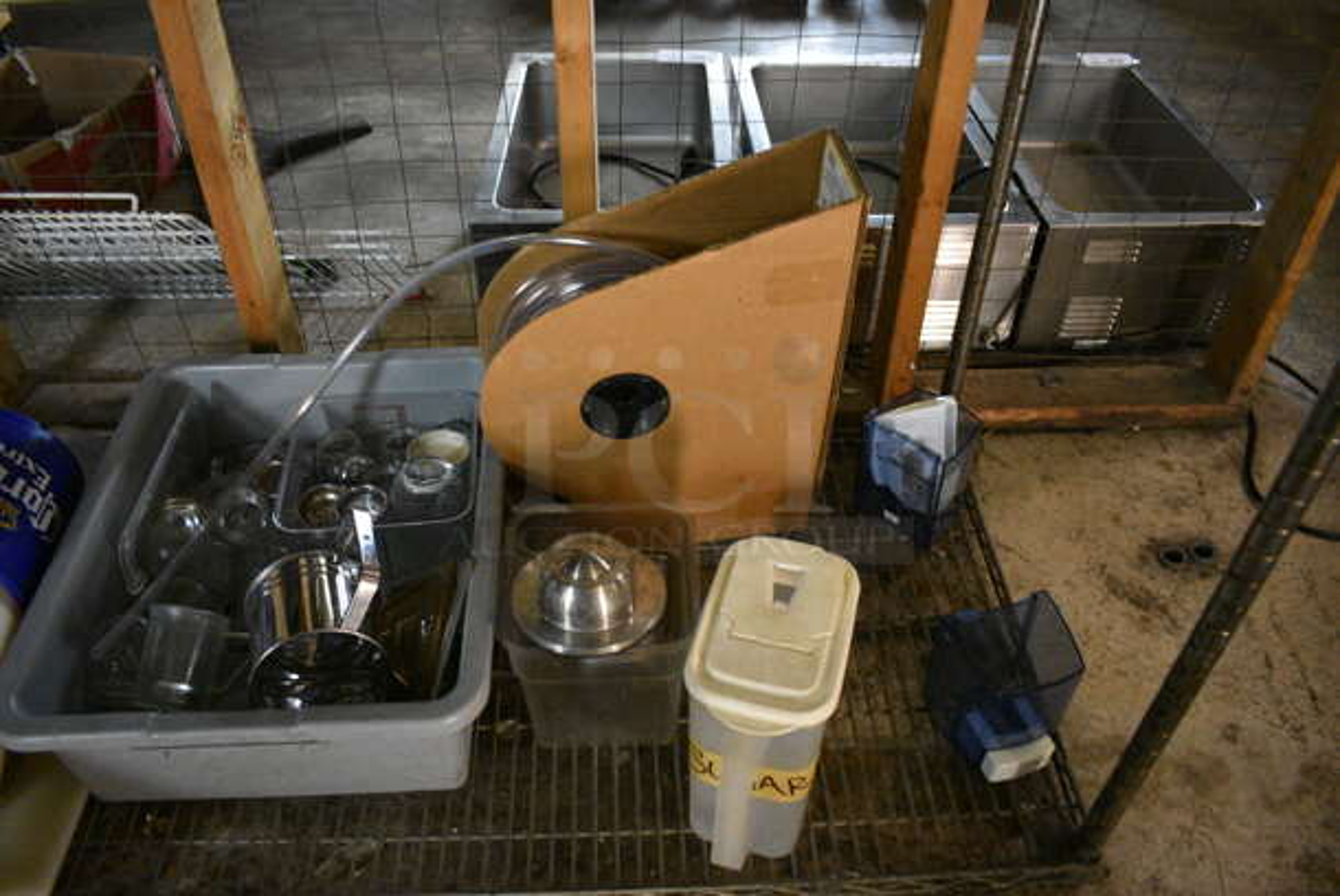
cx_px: 670
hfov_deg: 67.3
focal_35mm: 27
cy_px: 448
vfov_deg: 48.0
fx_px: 1006
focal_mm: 18
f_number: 3.5
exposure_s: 1/125
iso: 4000
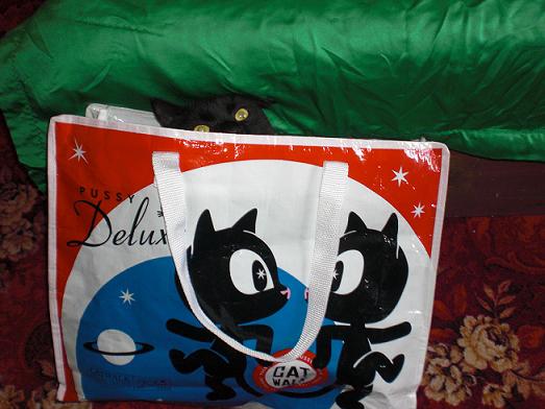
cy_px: 204
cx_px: 272
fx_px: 598
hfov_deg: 49.0
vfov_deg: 37.7
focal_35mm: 38
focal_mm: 6.3
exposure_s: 1/60
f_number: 3.1
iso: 200
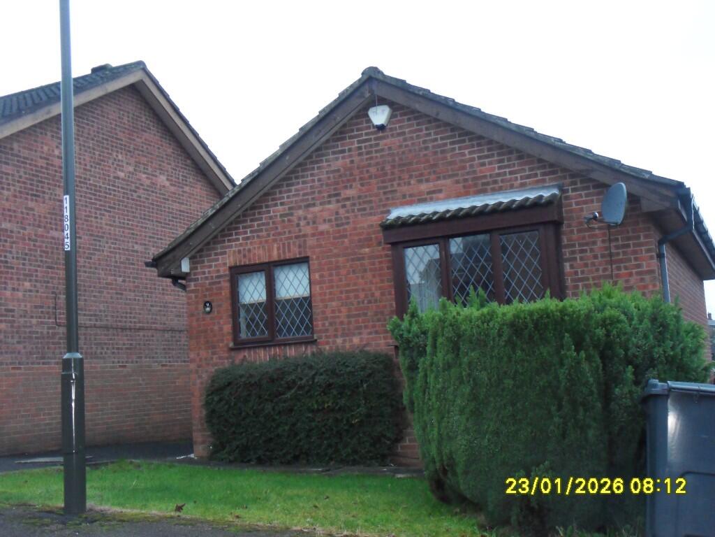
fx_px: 929
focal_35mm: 45
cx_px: 358
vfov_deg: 32.2
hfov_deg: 42.1
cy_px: 268
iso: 320
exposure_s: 1/45
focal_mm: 7.9
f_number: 4.2
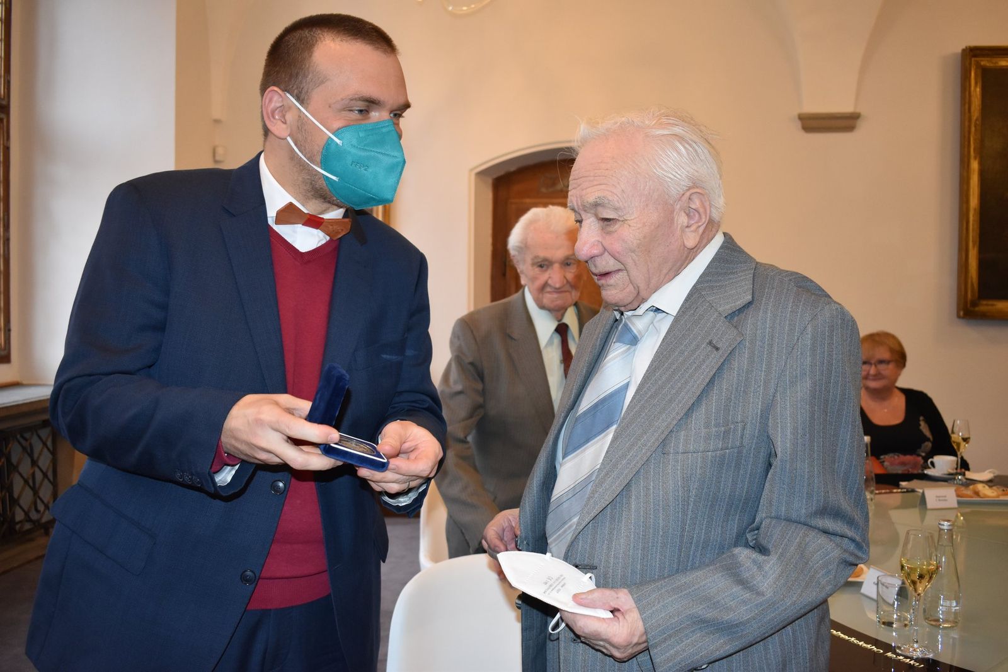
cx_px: 504
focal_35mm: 33
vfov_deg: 40.0
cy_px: 336
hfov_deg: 57.2
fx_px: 924
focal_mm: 22
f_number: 3.8
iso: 1000
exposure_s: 1/60
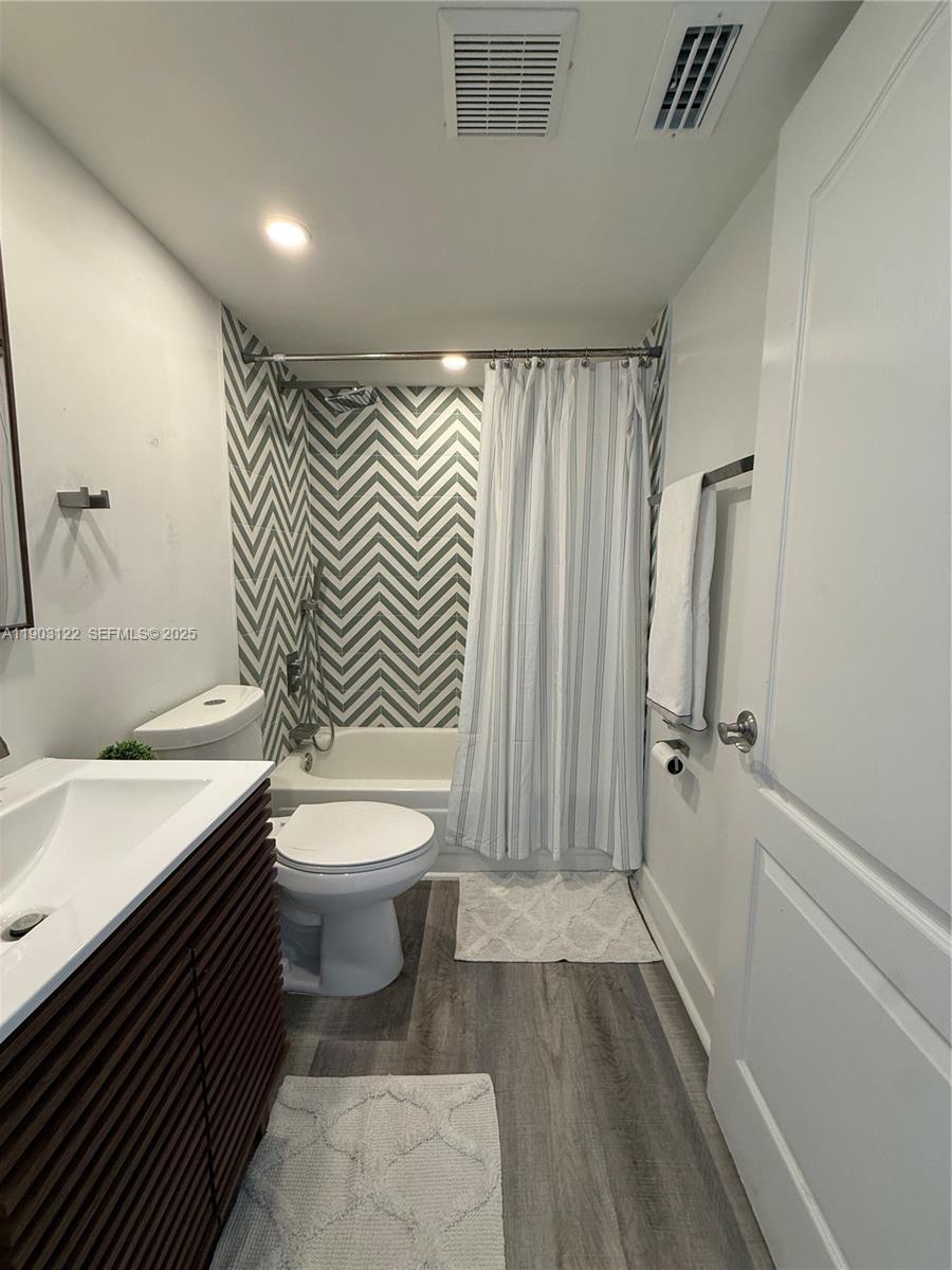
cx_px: 476
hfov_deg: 85.7
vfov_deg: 102.1
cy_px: 635
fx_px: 513
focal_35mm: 14
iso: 200
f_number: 2.2
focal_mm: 2.22
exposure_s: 1/120
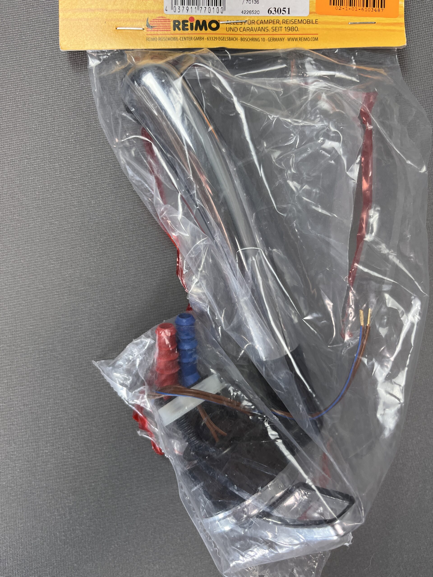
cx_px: 216
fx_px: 434
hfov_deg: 53.1
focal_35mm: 26
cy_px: 288
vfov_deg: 67.3
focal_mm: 5.1
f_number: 1.6
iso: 100
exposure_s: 1/100
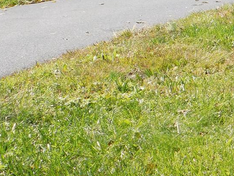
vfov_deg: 8.8
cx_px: 374
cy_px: 29
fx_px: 1143
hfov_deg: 11.1
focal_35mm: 169
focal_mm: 8
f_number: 3.7
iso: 125
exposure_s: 1/500
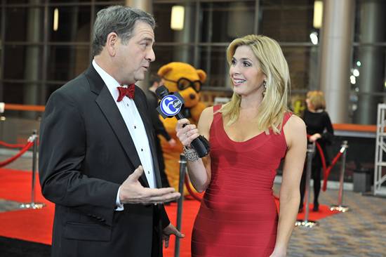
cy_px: 128
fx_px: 750
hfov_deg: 28.9
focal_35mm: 70
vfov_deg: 19.4
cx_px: 193
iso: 1250
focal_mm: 70
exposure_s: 1/50
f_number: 5
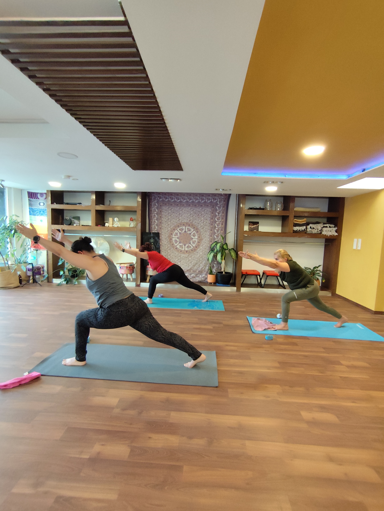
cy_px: 256
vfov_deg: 94.5
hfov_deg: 78.2
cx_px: 192
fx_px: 236
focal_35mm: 16
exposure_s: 1/40
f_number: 2.2
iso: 400
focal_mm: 1.65
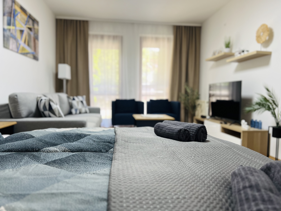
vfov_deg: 53.1
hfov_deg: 67.3
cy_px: 106
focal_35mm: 26
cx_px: 140
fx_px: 211
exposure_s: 1/50
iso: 100
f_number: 1.5
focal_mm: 5.7
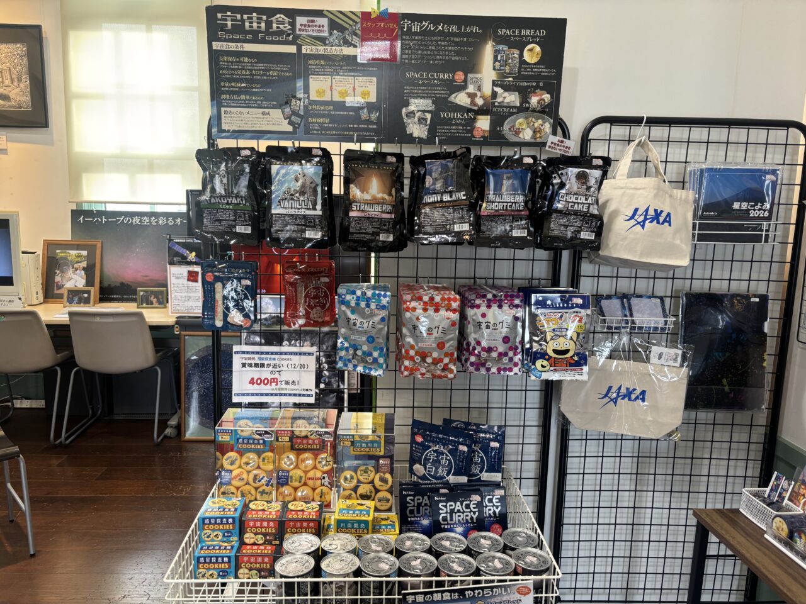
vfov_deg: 53.1
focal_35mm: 26
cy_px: 302
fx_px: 605
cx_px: 403
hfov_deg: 67.3
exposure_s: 1/50
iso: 100
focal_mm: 5.96
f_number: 1.6
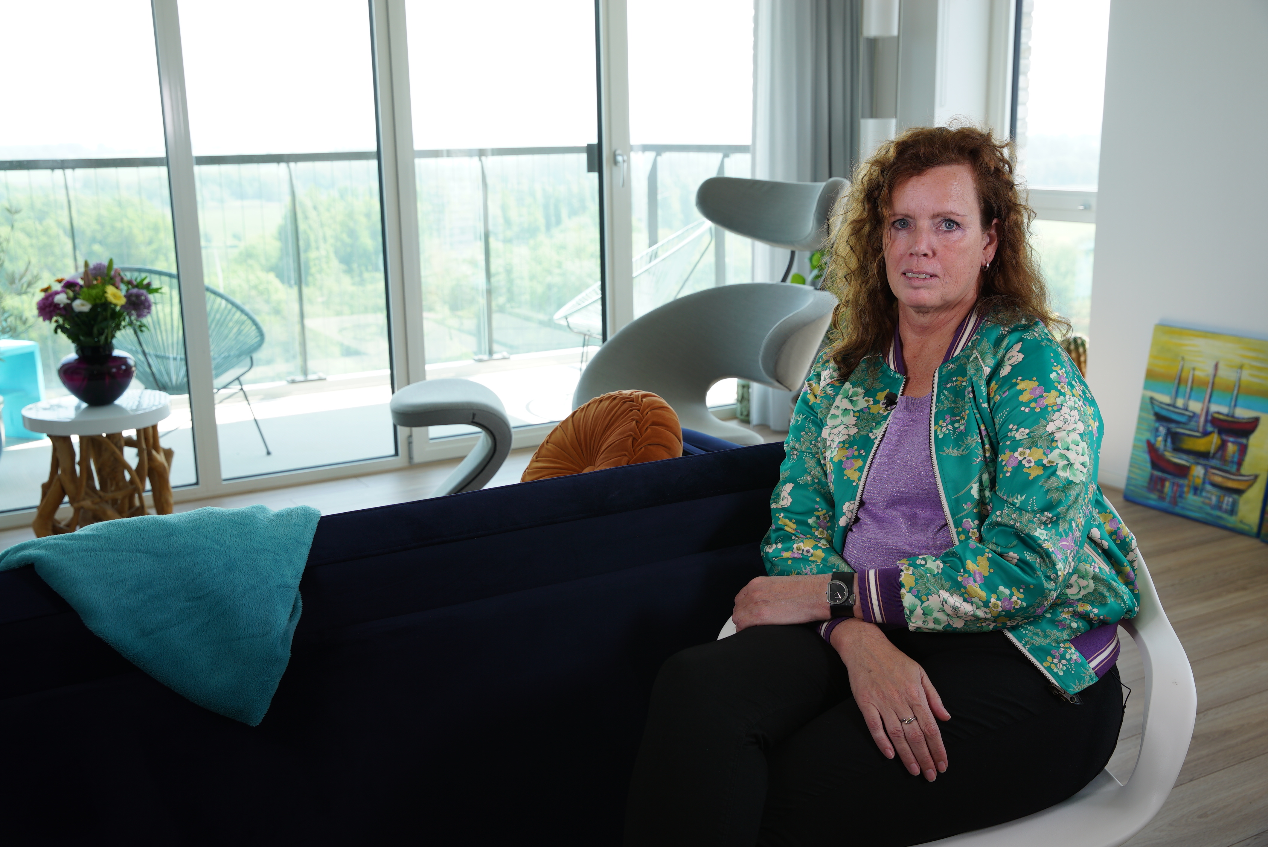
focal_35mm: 38
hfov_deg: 50.7
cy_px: 424
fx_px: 1339
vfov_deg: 35.1
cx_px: 634
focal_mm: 38
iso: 100
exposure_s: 1/50
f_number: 5.6
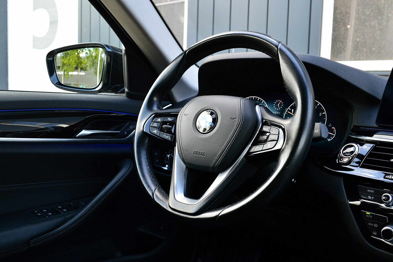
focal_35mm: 38
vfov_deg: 35.5
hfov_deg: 51.3
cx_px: 196
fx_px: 409
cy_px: 131
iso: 560
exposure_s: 1/60
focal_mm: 25
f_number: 8
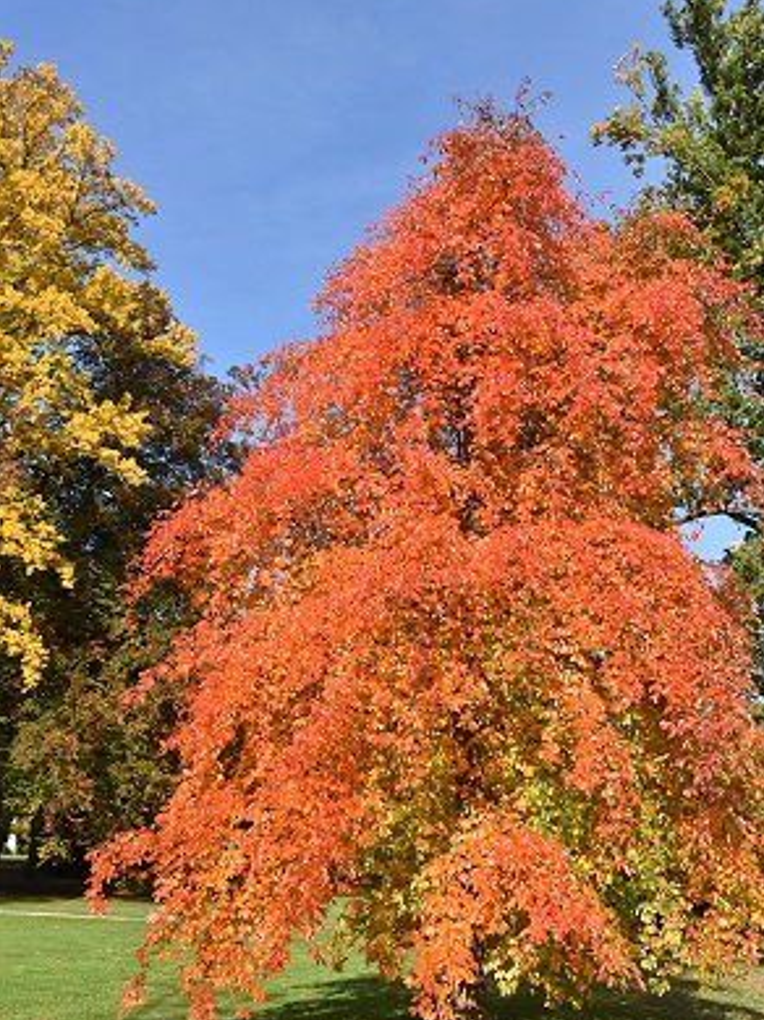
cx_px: 383
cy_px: 549
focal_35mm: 36
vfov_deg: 51.3
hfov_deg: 39.6
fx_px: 1061
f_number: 9
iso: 3600
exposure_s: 1/8000
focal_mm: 22
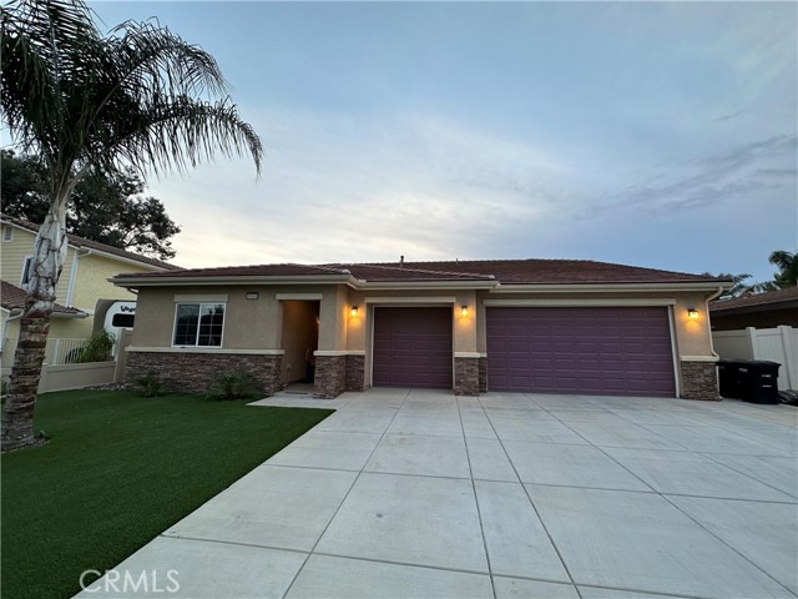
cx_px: 399
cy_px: 300
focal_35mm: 14
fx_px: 323
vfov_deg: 85.7
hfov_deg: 102.1
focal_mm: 2.22
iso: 40
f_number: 2.2
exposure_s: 1/166
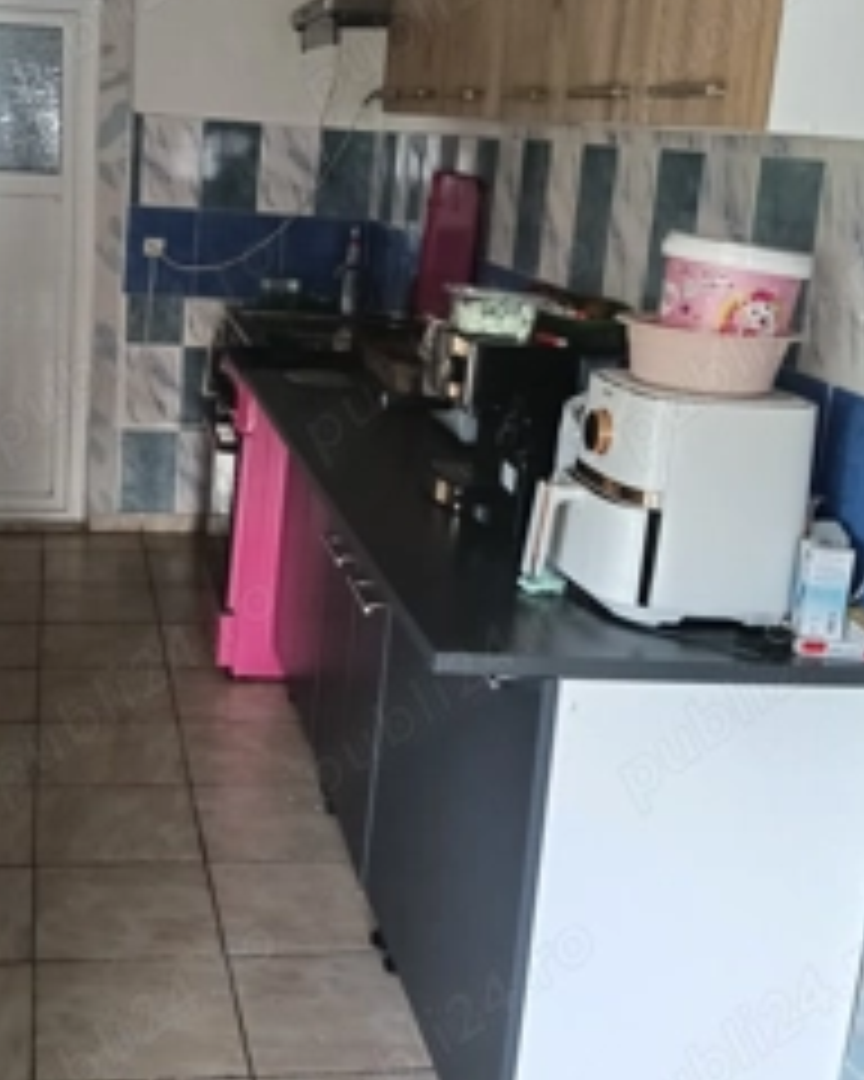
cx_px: 288
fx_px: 1406
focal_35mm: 44
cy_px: 418
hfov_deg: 33.8
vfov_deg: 41.8
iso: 640
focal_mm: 3.98
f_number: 1.8
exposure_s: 1/30
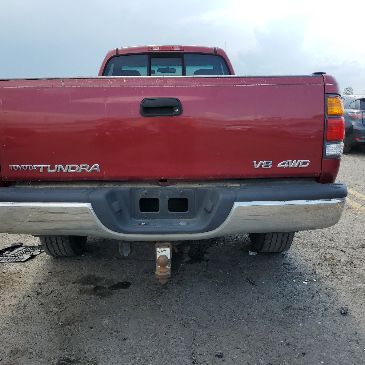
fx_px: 370
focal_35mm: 31
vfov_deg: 52.5
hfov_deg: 52.5
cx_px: 168
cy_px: 184
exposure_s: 1/1429
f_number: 1.5
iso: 50
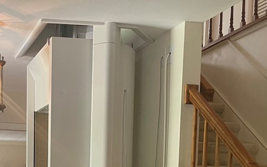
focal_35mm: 62
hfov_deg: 32.2
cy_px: 221
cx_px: 59
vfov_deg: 19.2
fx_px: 451
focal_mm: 4.2
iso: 100
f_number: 1.6
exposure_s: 1/60
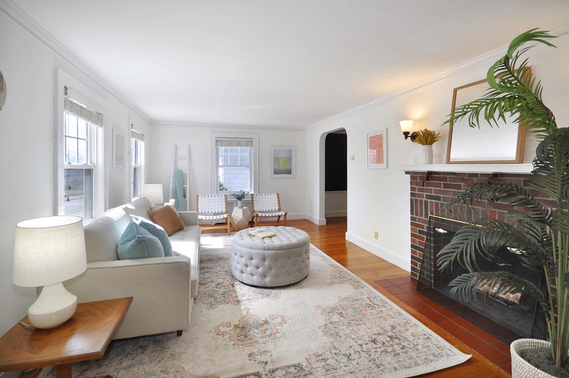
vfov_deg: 77.2
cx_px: 284
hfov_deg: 100.4
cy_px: 189
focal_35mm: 15
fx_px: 237
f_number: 5.6
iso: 400
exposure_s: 1/60
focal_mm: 10
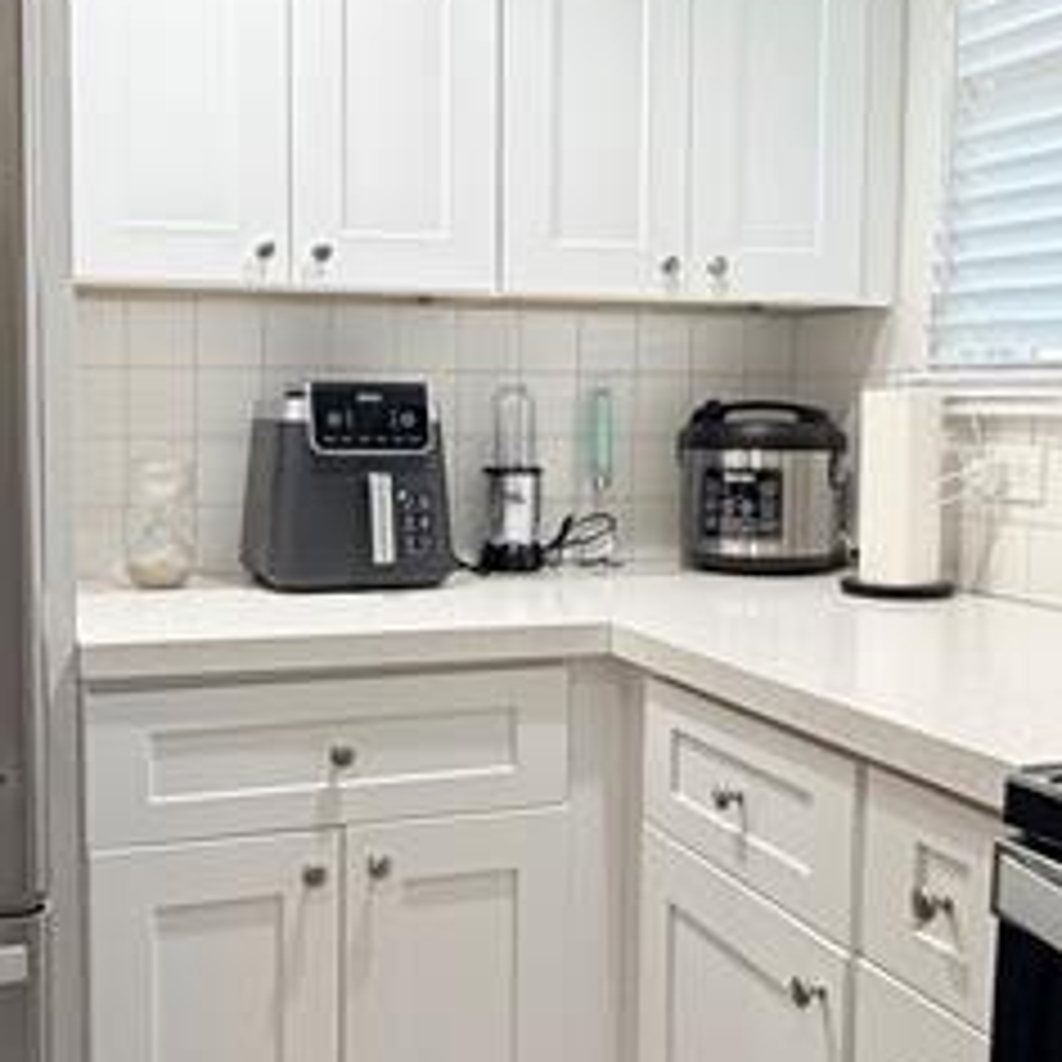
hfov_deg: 39.9
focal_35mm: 42
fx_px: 1458
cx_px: 454
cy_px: 490
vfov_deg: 40.0
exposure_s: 1/120
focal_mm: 2.22
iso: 250
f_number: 2.2
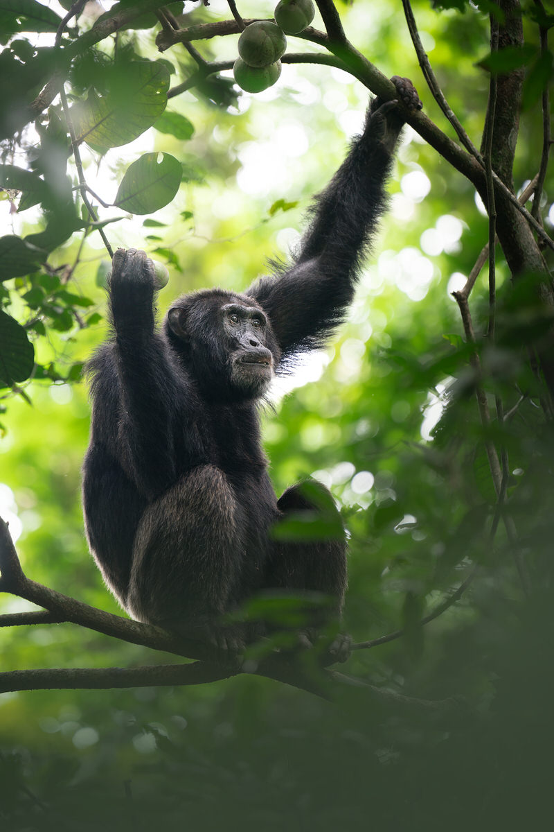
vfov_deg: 11.1
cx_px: 277
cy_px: 416
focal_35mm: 185
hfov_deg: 7.4
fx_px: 4270
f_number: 2.8
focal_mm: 185
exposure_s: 1/100
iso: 320
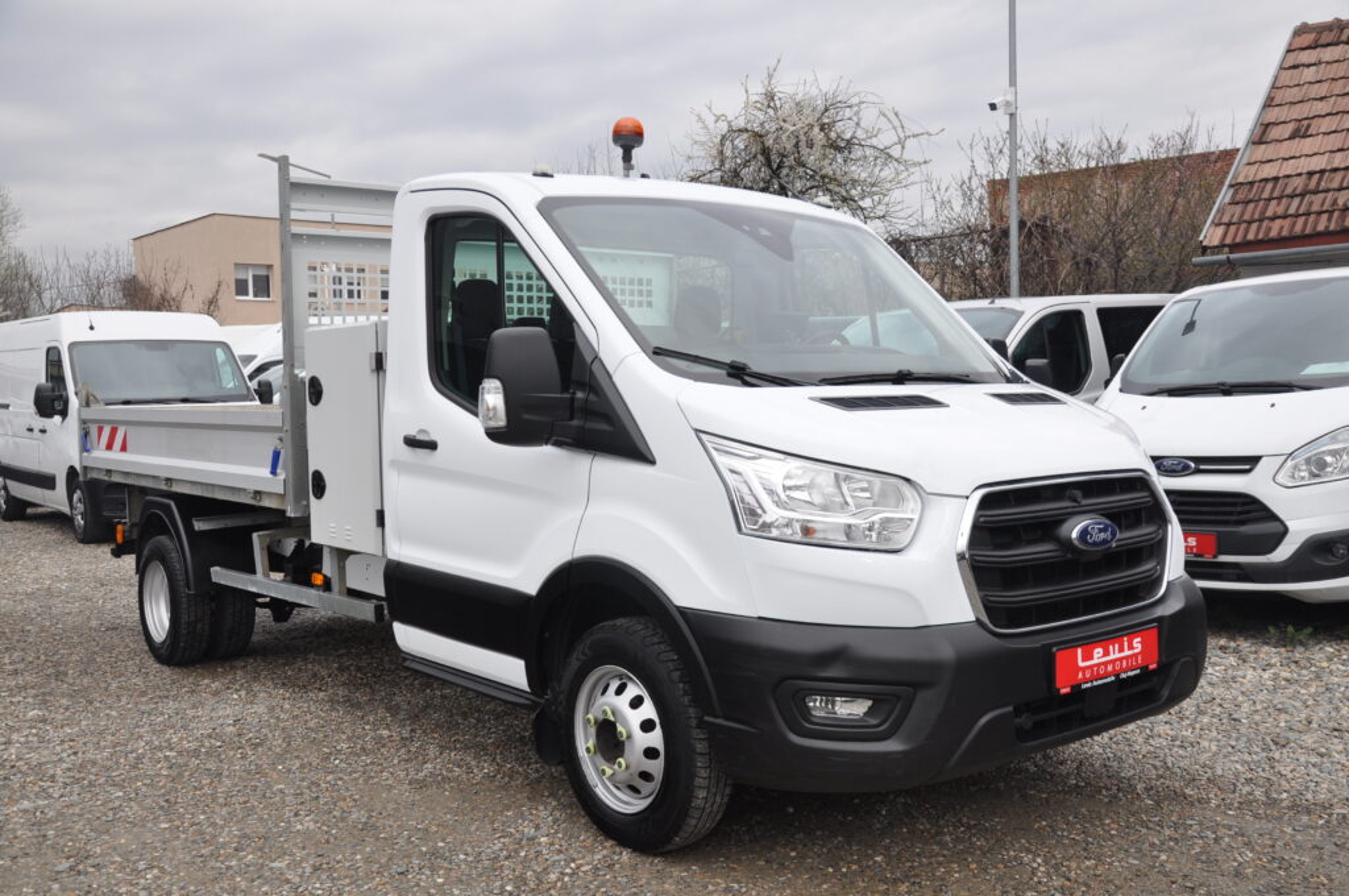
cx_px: 674
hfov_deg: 57.3
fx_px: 1235
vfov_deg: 39.9
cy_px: 448
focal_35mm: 33
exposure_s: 1/200
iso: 400
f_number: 7.1
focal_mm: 22
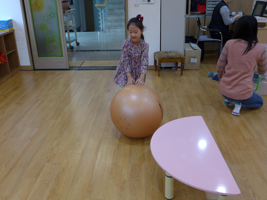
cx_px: 134
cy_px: 100
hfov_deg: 52.6
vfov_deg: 40.7
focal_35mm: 35
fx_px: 270
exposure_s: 1/60
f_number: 1.6
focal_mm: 6.9
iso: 100
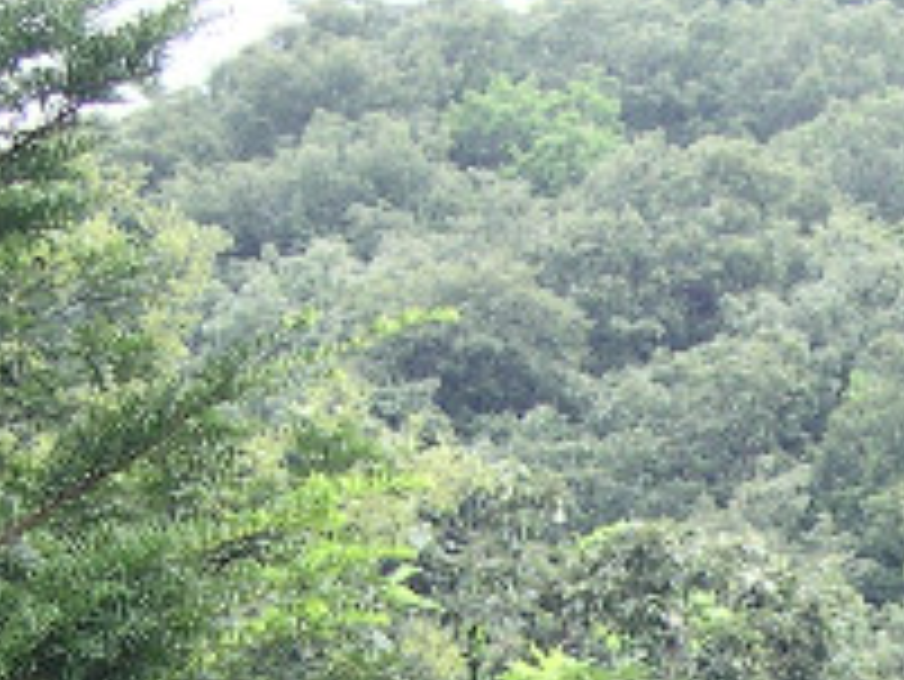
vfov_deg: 6.6
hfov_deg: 8.9
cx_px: 1178
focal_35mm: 220
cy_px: 1261
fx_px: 5749
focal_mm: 11.1
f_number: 3.2
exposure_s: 1/58.7
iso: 100
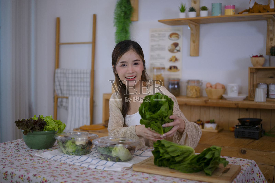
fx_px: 344
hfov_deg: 43.6
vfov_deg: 29.9
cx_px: 138
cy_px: 92
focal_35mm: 45
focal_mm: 45
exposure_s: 1/400
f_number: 1.8
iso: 320
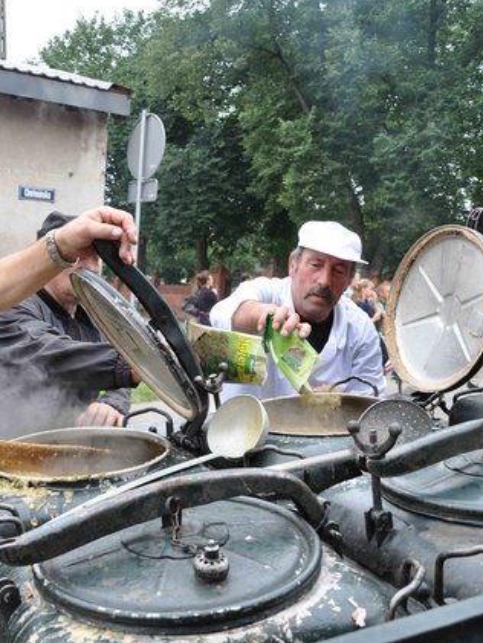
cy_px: 324
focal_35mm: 40
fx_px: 744
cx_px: 118
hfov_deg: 35.1
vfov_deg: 46.8
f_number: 5.6
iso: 400
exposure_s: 1/125
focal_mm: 18
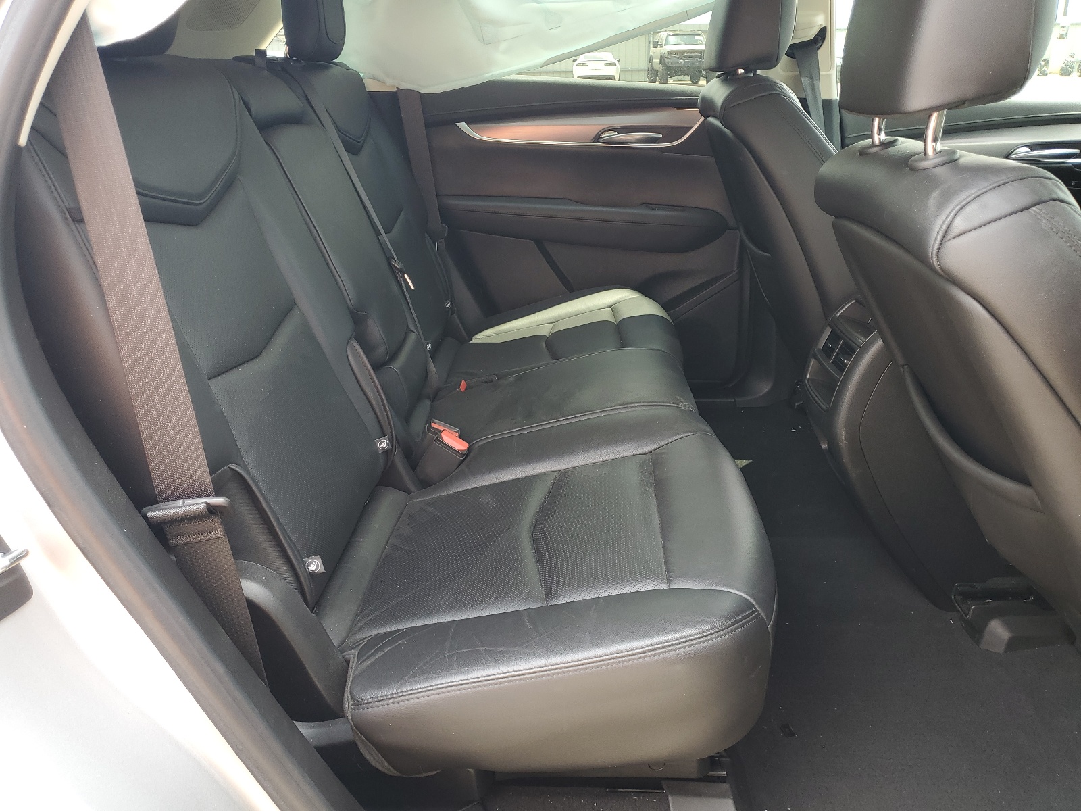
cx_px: 540
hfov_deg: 67.3
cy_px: 406
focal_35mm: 26
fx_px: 812
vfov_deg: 53.1
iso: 50
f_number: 1.5
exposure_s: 1/167
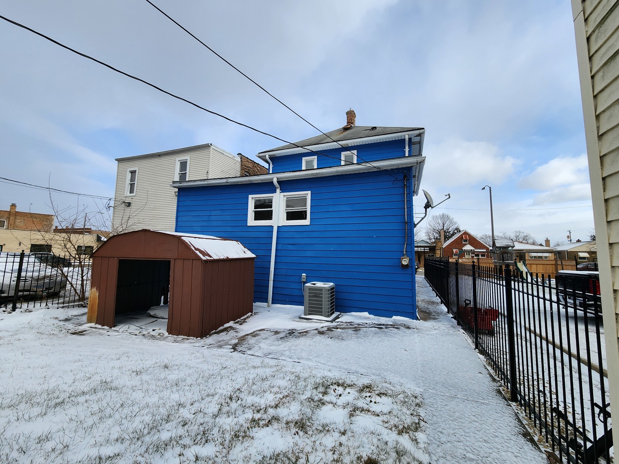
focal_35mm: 13
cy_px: 232
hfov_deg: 106.2
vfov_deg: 89.9
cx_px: 310
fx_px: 232
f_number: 2.2
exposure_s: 1/1559
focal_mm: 2.2
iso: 50
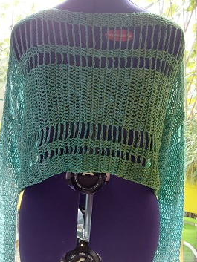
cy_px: 150
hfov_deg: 38.7
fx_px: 281
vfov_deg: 50.0
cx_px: 91
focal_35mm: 37
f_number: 1.9
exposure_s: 1/50
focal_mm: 2.91
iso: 250
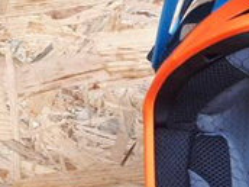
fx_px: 791
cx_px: 321
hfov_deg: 16.9
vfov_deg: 13.4
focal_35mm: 110
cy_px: 160
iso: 80
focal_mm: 3.6
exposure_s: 1/33
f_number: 1.9
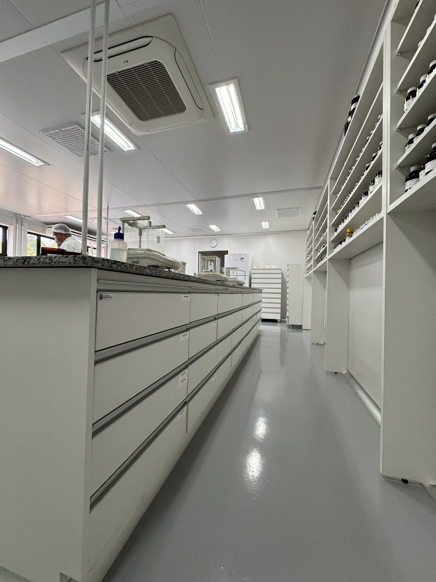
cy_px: 291
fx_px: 235
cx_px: 218
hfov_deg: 85.7
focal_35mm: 14
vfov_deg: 102.1
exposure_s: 1/120
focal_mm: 2.22
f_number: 2.2
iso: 250
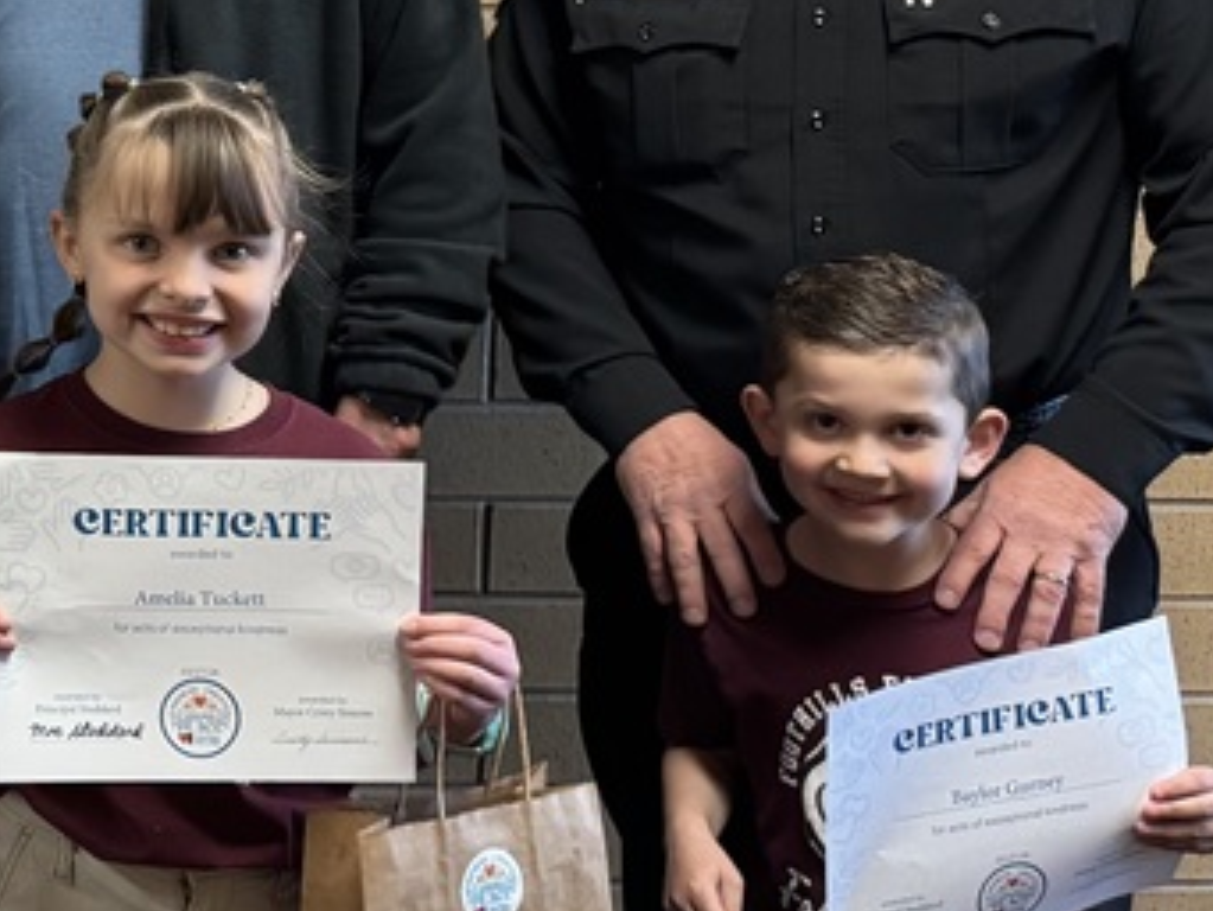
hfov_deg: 23.1
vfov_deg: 19.9
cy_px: 39
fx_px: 2524
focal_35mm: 72
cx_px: -477
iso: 320
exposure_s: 1/60
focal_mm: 6.76
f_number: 1.78
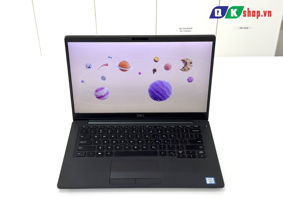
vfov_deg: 30.3
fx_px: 392
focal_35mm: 48
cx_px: 142
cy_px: 106
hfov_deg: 39.7
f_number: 1.78
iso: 64
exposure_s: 1/156
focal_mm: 6.76
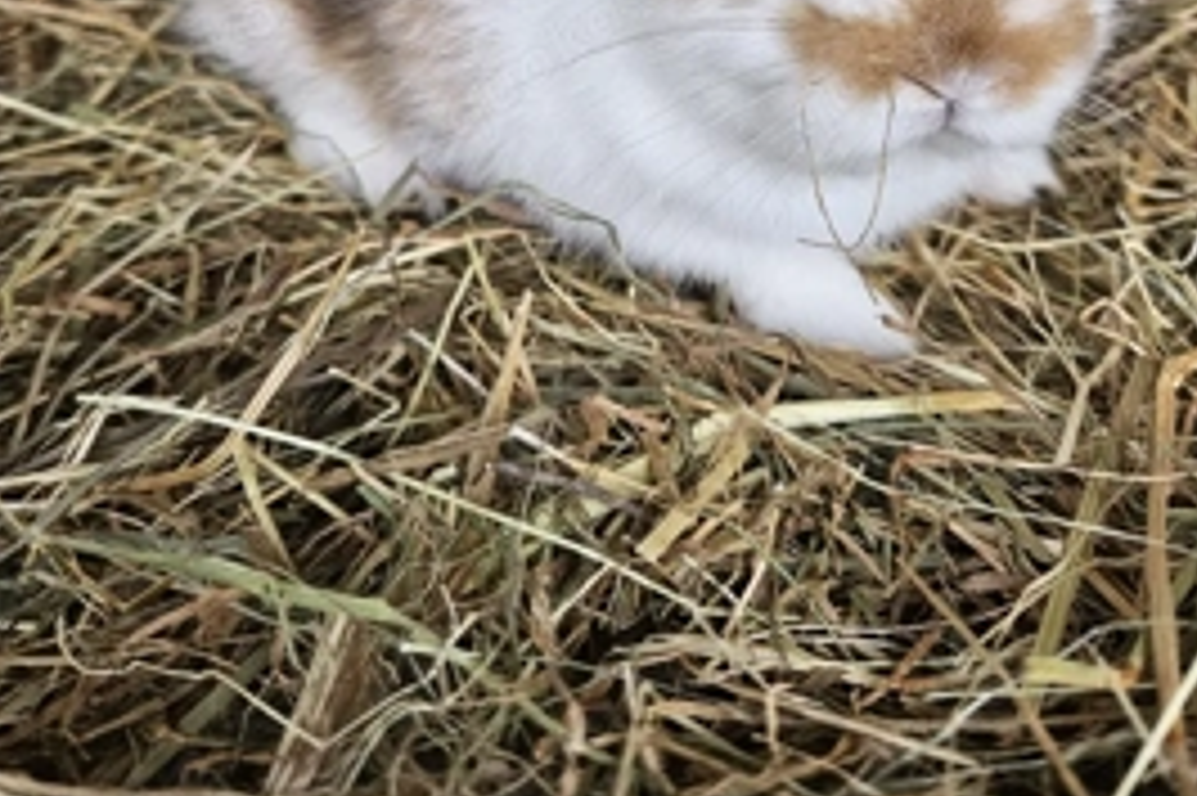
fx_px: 1196
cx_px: 670
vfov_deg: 34.8
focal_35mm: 36
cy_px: 85
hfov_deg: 53.0
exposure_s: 1/100
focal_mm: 5.4
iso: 40
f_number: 1.8
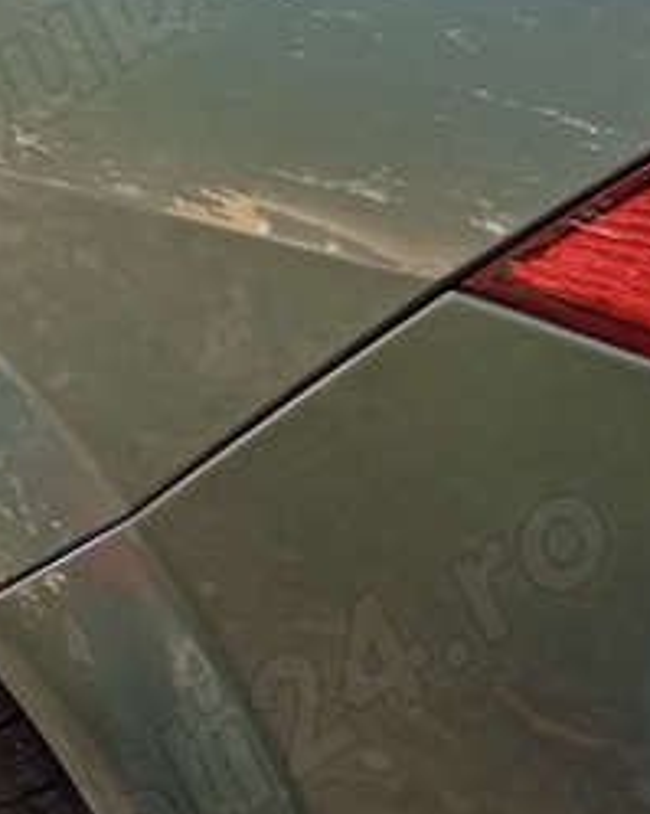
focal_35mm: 102
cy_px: -23
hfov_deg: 14.6
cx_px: -127
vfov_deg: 18.3
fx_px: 2454
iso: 114
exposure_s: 1/100
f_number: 1.8
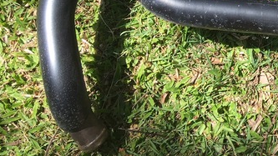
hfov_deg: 25.2
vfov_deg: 14.9
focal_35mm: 76
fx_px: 560
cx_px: 329
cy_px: -64
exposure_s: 1/693
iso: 25
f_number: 2.2
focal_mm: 4.15
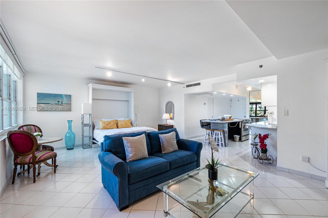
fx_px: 128
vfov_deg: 81.2
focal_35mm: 14
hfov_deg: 104.3
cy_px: 109
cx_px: 164
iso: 100
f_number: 6.3
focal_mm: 7
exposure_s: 1/4
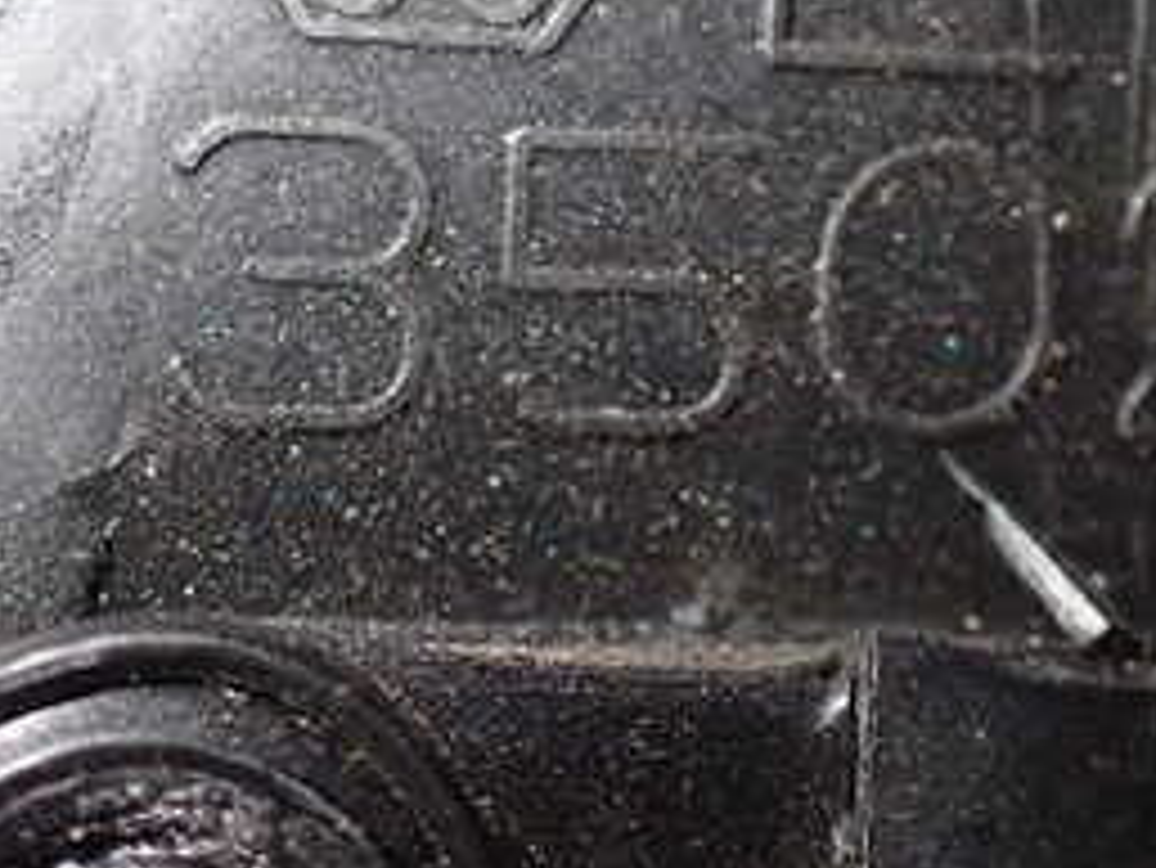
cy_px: 22
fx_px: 2339
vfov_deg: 20.4
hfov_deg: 27.7
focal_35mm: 70
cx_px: 684
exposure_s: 1/125
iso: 800
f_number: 2.3
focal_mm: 5.4
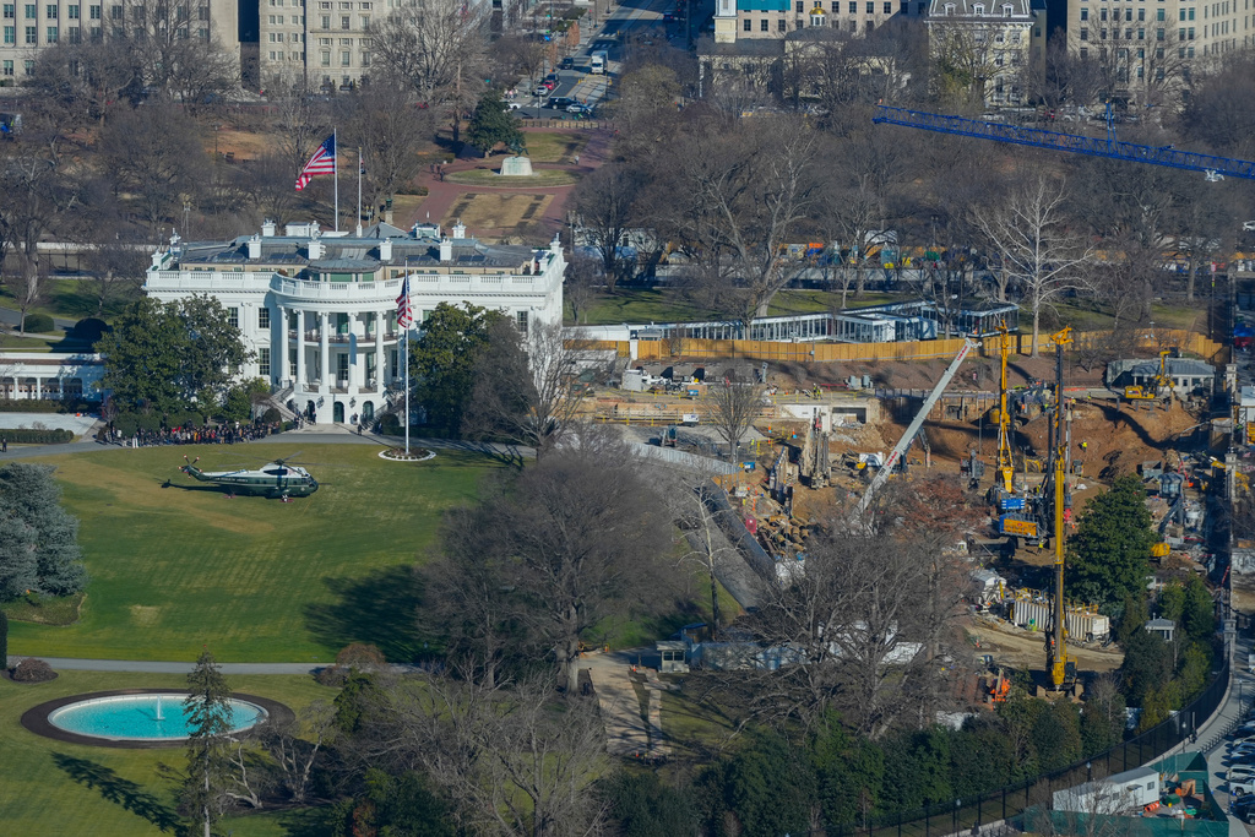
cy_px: 418
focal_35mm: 200
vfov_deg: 6.9
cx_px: 628
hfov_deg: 10.3
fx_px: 6973
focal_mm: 200
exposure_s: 1/2500
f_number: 5.6
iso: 400
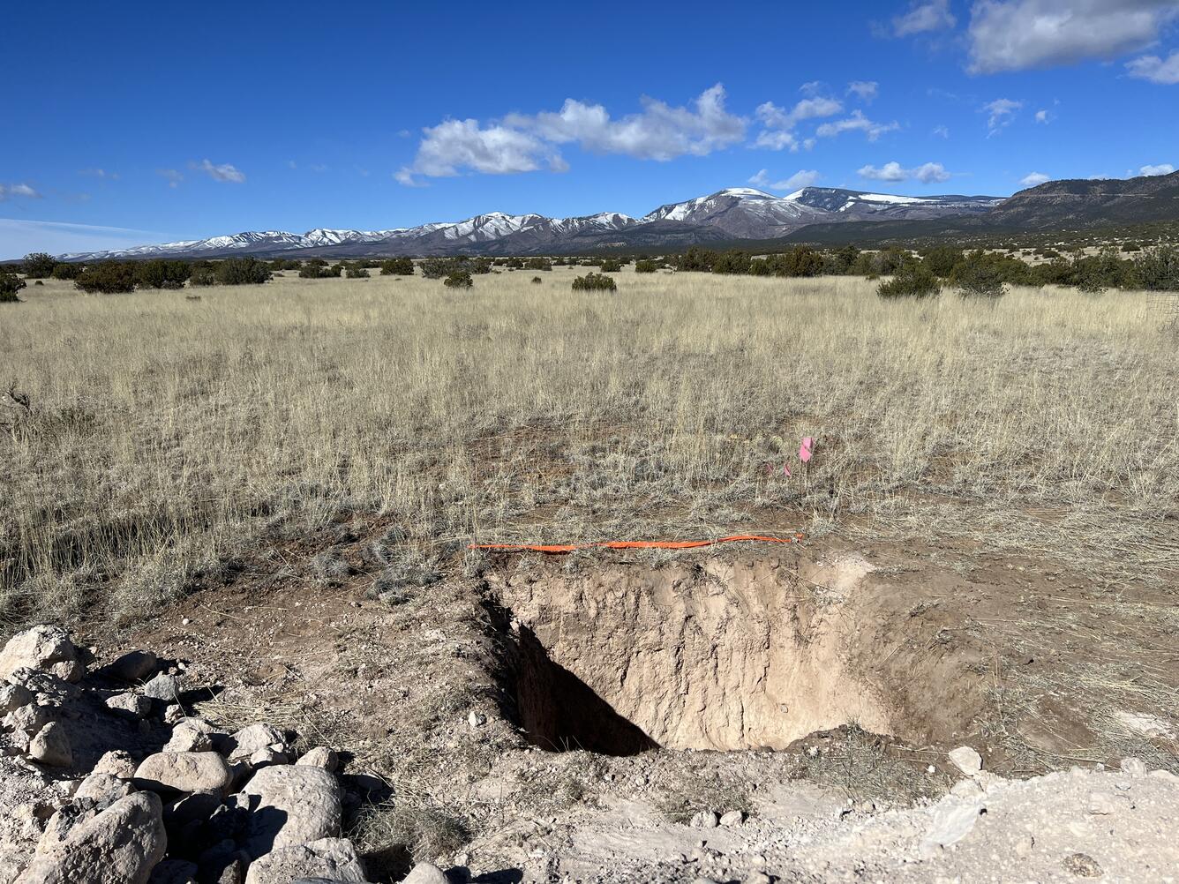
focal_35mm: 26
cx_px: 590
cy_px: 442
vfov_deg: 53.1
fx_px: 886
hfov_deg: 67.3
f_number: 1.5
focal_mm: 5.7
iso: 50
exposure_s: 1/8696
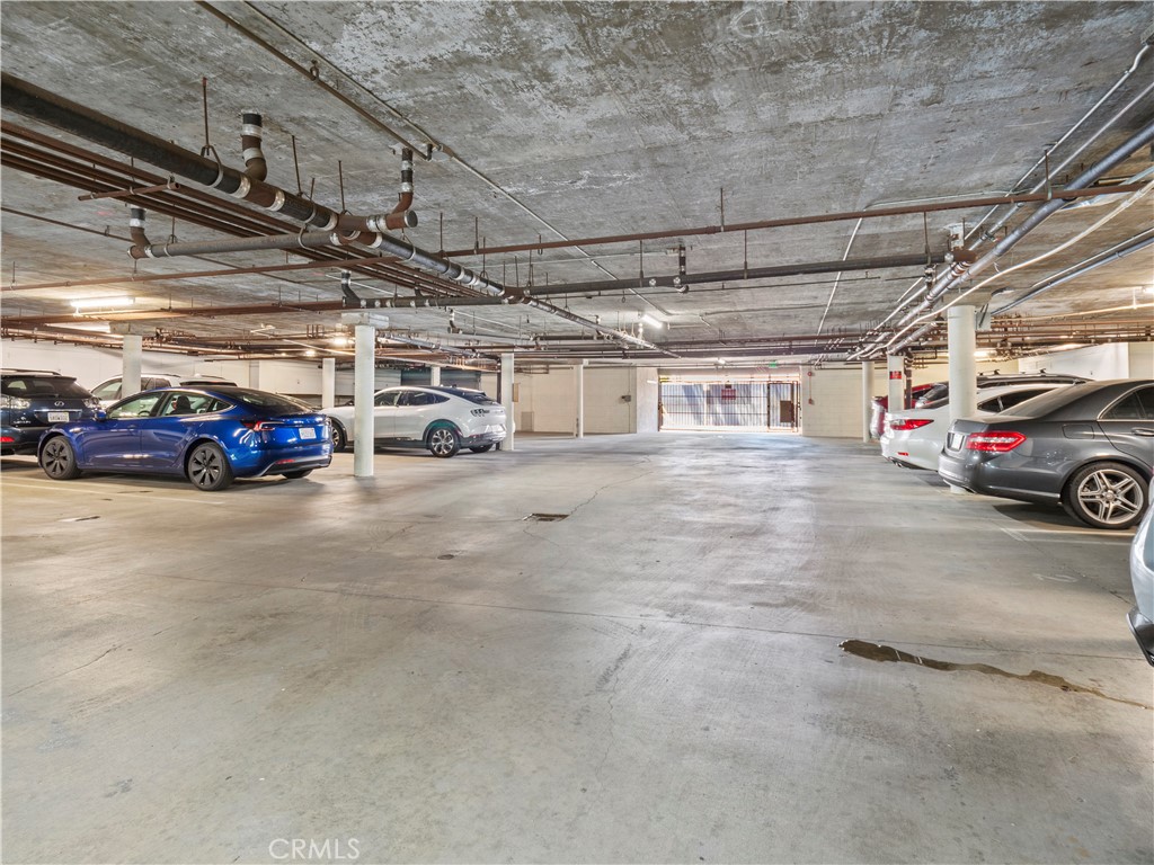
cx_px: 577
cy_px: 432
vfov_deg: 71.6
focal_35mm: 18
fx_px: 600
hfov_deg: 87.8
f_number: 8
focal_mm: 9
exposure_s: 4
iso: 200
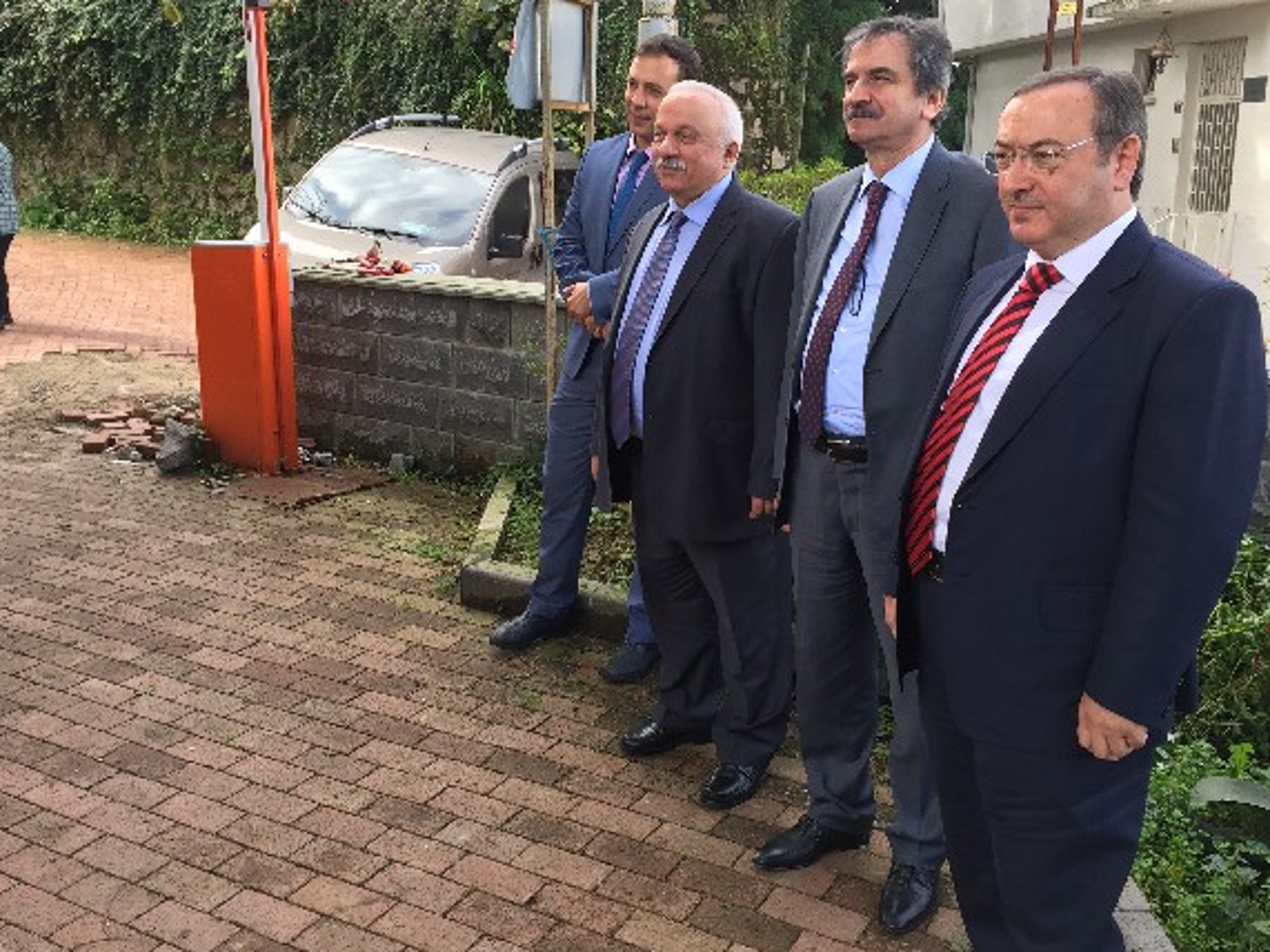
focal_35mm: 34
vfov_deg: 41.8
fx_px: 1247
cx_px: 638
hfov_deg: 54.0
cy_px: 465
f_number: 2.2
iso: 32
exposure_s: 1/126
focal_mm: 4.15
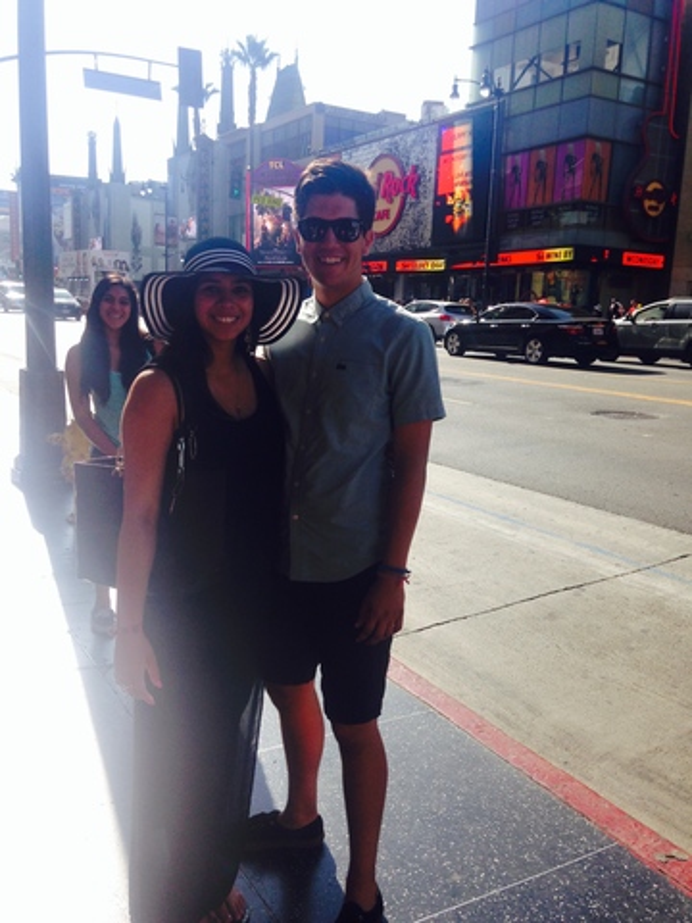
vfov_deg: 55.4
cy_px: 462
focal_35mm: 33
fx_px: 880
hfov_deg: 42.9
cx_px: 346
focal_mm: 4.12
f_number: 2.4
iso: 50
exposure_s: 1/874
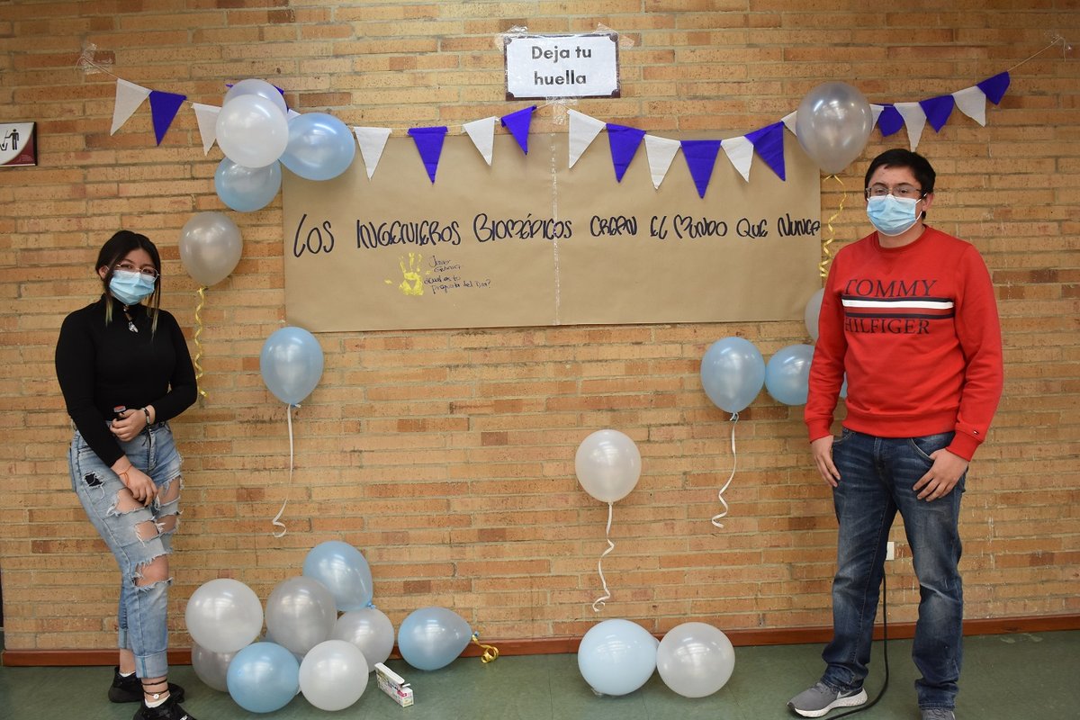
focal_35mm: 33
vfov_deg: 40.0
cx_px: 540
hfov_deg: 57.2
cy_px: 360
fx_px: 990
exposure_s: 1/100
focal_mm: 22
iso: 800
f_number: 5
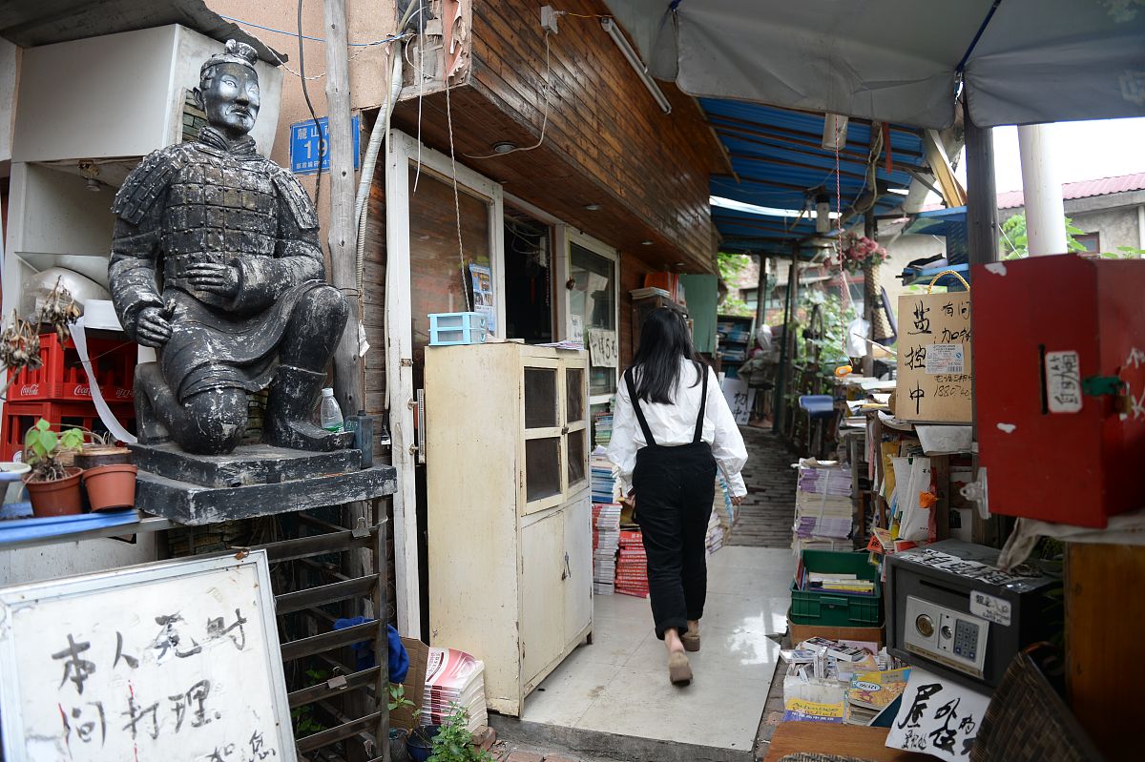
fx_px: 763
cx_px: 572
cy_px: 381
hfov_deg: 73.8
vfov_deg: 53.1
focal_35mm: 24
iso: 100
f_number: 3.2
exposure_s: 1/160
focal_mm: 24
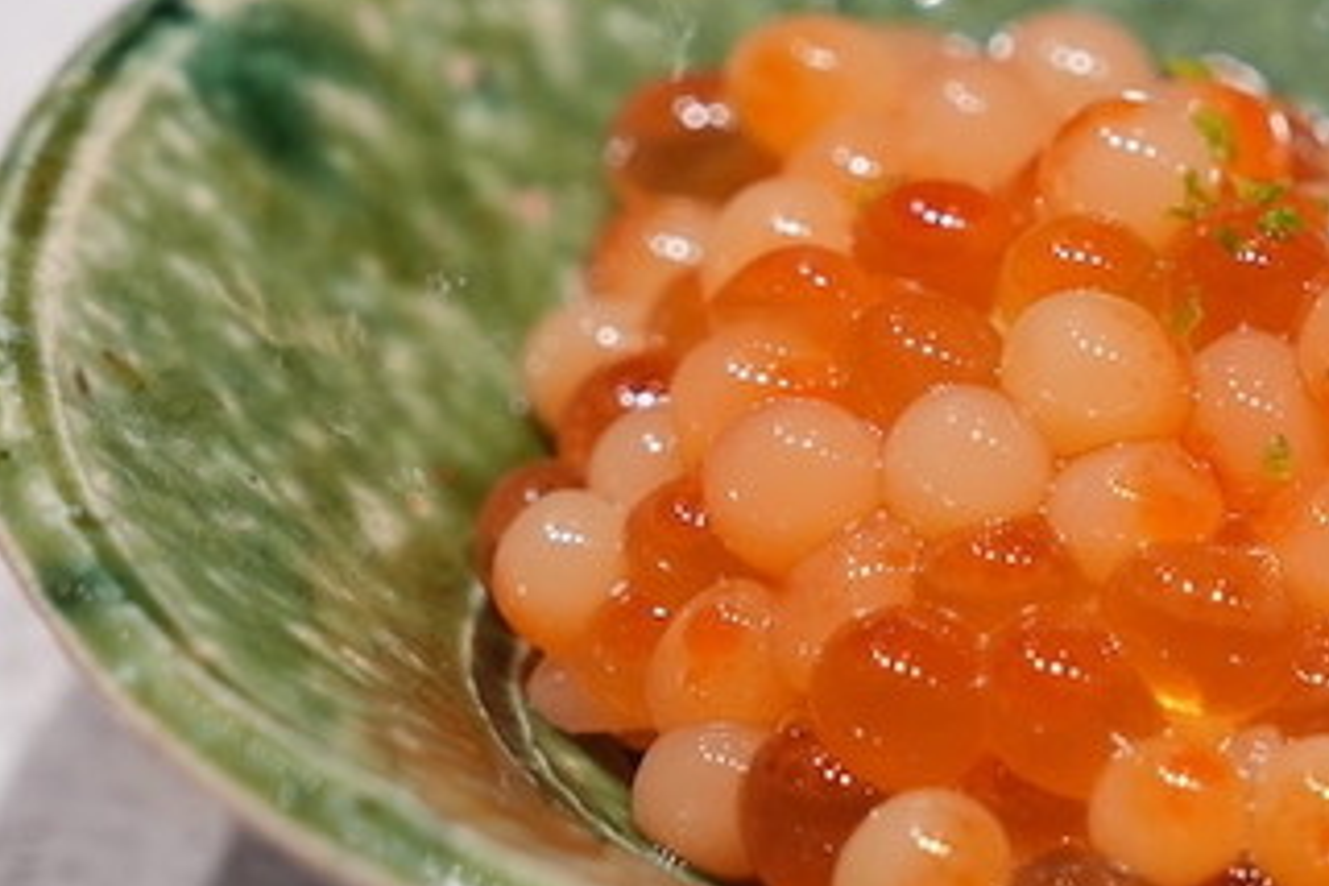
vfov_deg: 4.9
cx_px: 1292
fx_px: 10262
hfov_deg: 7.4
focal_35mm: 278
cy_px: 248
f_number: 4.5
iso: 640
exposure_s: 1/100
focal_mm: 70
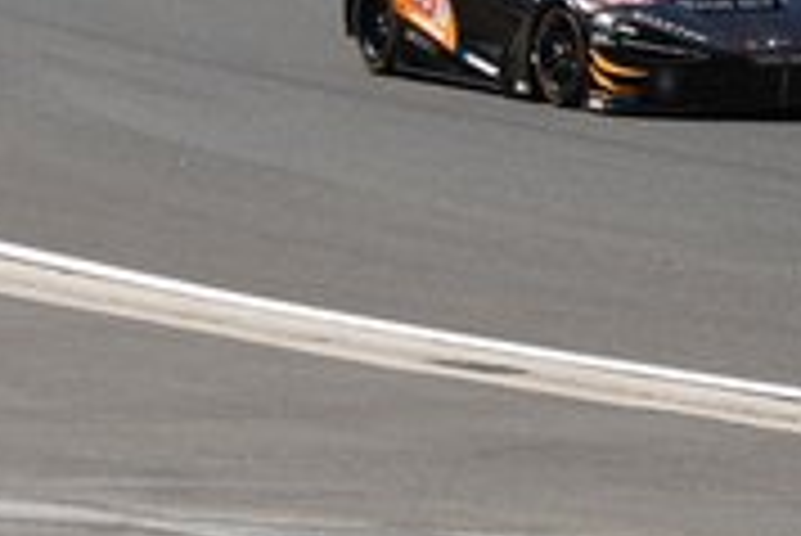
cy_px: -59
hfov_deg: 5.7
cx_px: 472
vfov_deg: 3.8
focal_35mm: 364
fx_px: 8105
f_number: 4.5
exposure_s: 1/800
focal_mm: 52.82
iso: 100
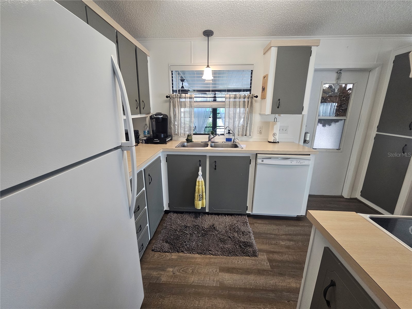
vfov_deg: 89.9
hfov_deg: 106.2
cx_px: 206
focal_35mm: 13
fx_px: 155
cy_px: 154
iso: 100
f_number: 2.2
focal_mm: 2.2
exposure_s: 1/60
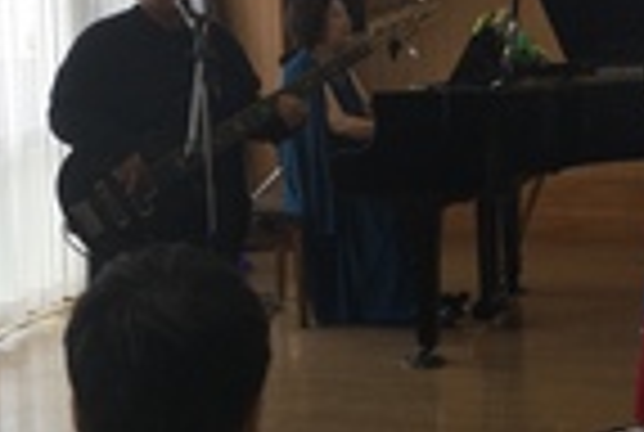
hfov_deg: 22.5
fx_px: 1613
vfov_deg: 15.2
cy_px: 108
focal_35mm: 90
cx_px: 446
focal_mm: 3.3
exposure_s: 1/127
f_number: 2.4
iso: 25
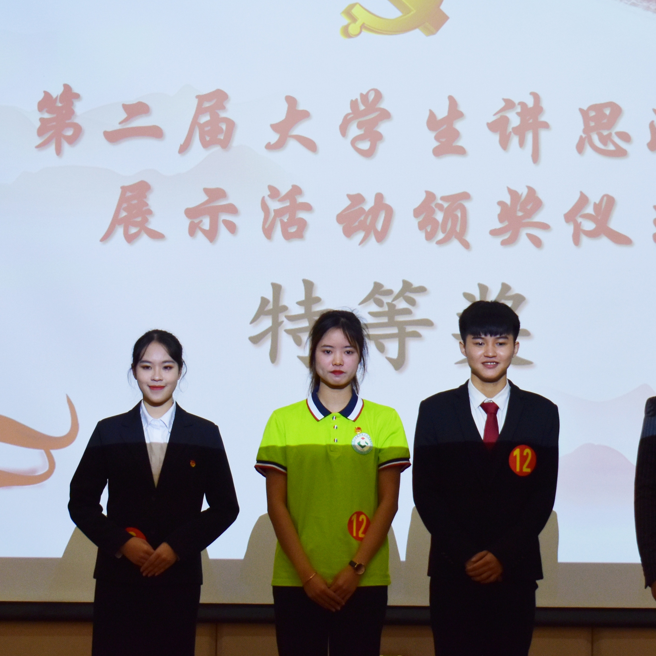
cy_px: 299
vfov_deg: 17.9
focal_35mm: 97
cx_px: 406
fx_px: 2080
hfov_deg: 17.9
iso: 400
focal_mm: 42
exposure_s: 1/125
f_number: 5
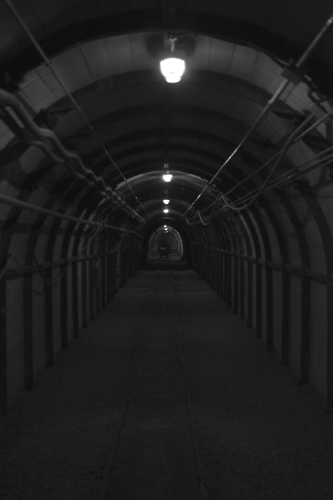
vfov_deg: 53.1
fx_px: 499
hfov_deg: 36.9
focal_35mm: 36
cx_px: 166
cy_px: 250
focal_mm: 24
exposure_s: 1/20
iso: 1000
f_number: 1.8
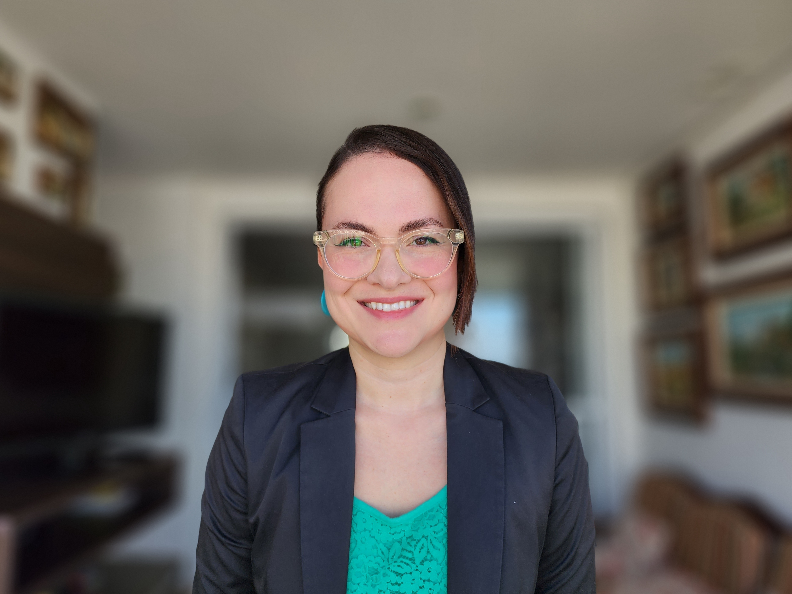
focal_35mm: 23
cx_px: 396
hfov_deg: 73.9
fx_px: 526
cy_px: 297
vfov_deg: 58.9
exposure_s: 1/175
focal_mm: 6.4
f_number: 1.8
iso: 12
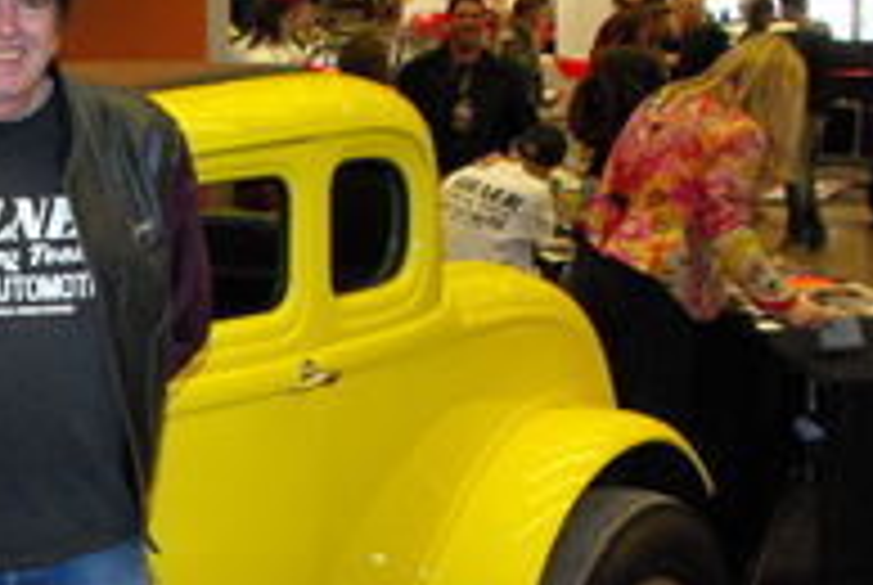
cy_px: 508
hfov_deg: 19.4
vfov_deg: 13.8
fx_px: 2404
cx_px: -162
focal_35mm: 99
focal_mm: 20
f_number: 8
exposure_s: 1/30
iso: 1600
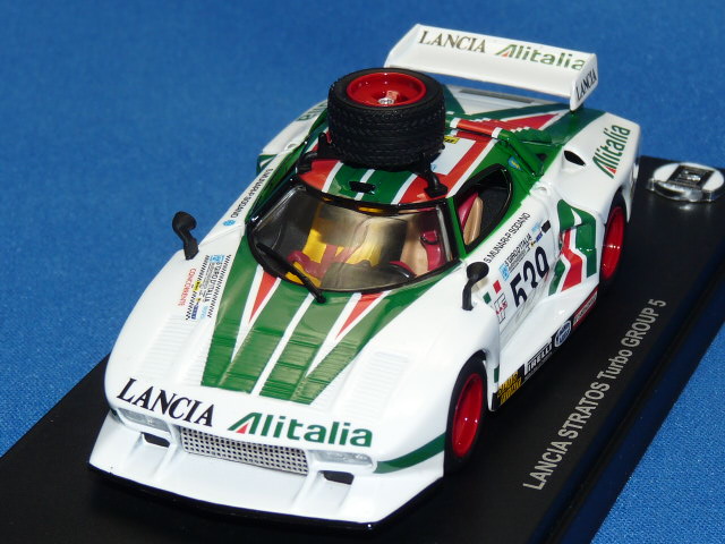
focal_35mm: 118
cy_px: 272
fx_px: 2471
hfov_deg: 16.7
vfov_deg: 12.6
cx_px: 362
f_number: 4
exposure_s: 1/40
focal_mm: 11.9
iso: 100
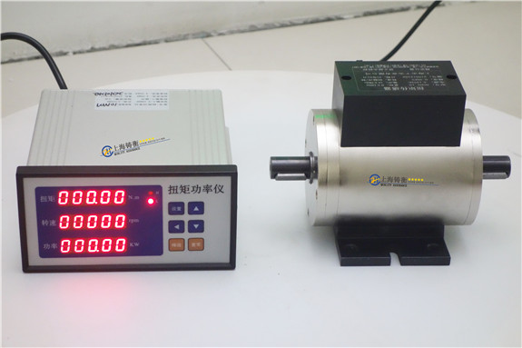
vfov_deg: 29.2
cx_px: 261
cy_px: 174
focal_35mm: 46
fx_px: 667
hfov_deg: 42.8
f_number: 3.2
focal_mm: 17.18
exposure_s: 1/50
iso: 1000
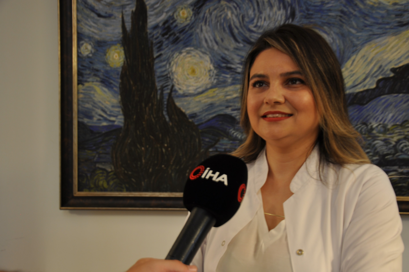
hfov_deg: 49.6
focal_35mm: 39
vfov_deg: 34.1
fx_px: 443
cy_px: 136
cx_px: 204
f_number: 4
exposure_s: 1/3
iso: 200
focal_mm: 26
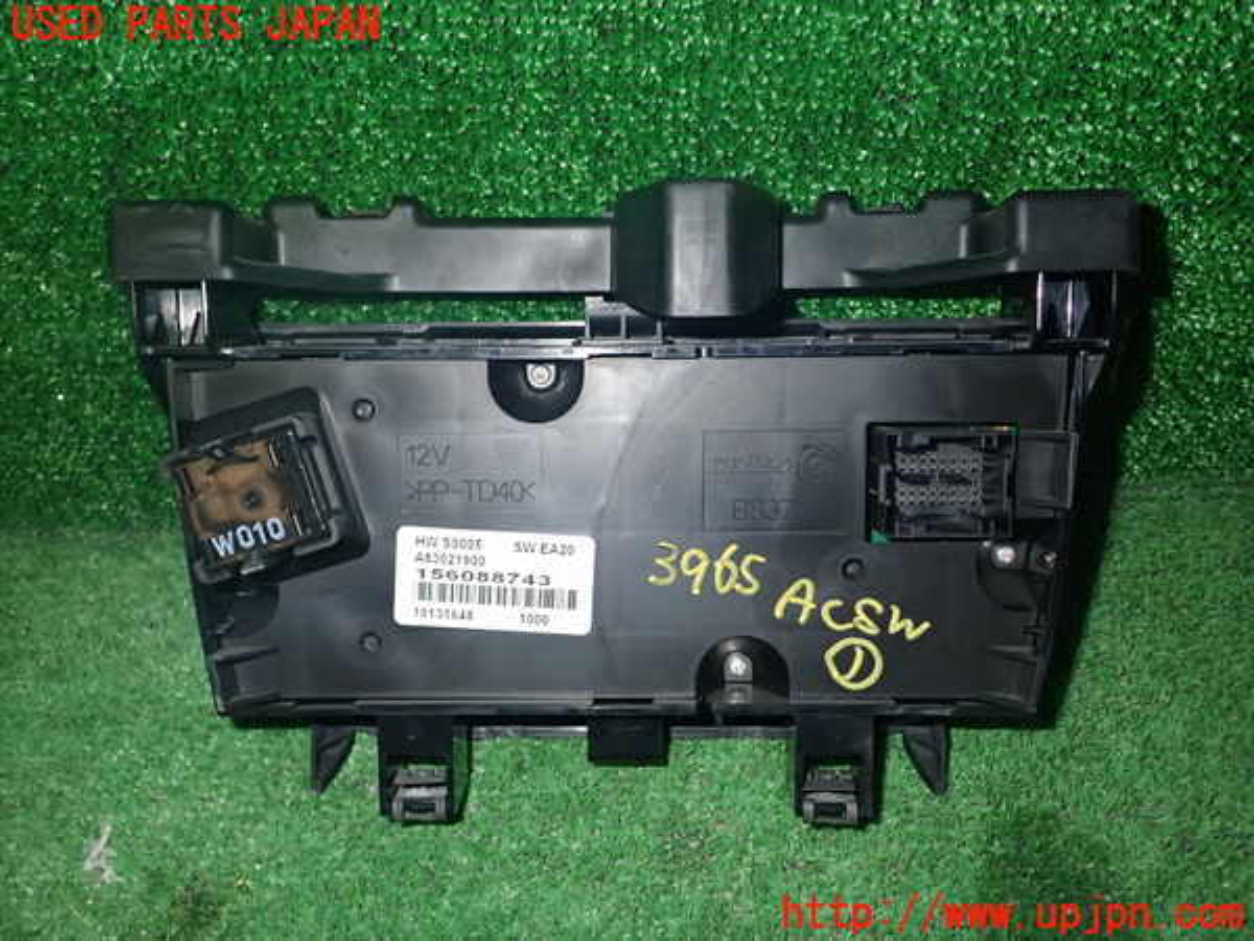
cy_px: 470
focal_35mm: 30
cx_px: 627
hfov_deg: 60.0
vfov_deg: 46.8
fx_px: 1087
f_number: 6.3
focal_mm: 5.4
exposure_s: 1/30
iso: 320
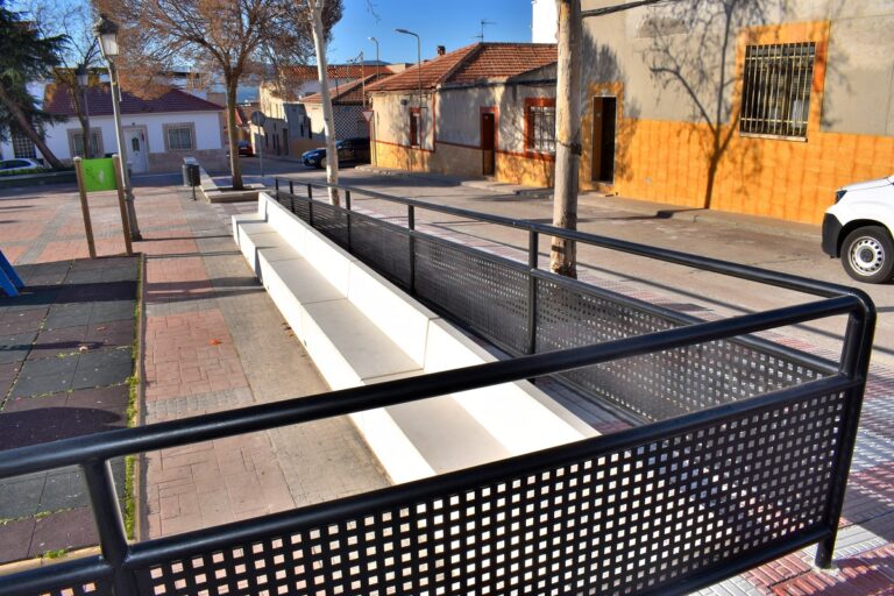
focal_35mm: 27
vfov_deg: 47.9
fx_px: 670
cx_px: 447
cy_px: 298
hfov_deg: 67.4
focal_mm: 18
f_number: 16
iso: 100
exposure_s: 1/200
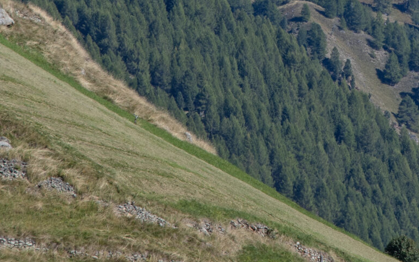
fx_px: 6042
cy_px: -106
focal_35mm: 529
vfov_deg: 2.5
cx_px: 339
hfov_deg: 4.0
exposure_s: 1/320
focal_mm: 105
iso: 100
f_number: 9
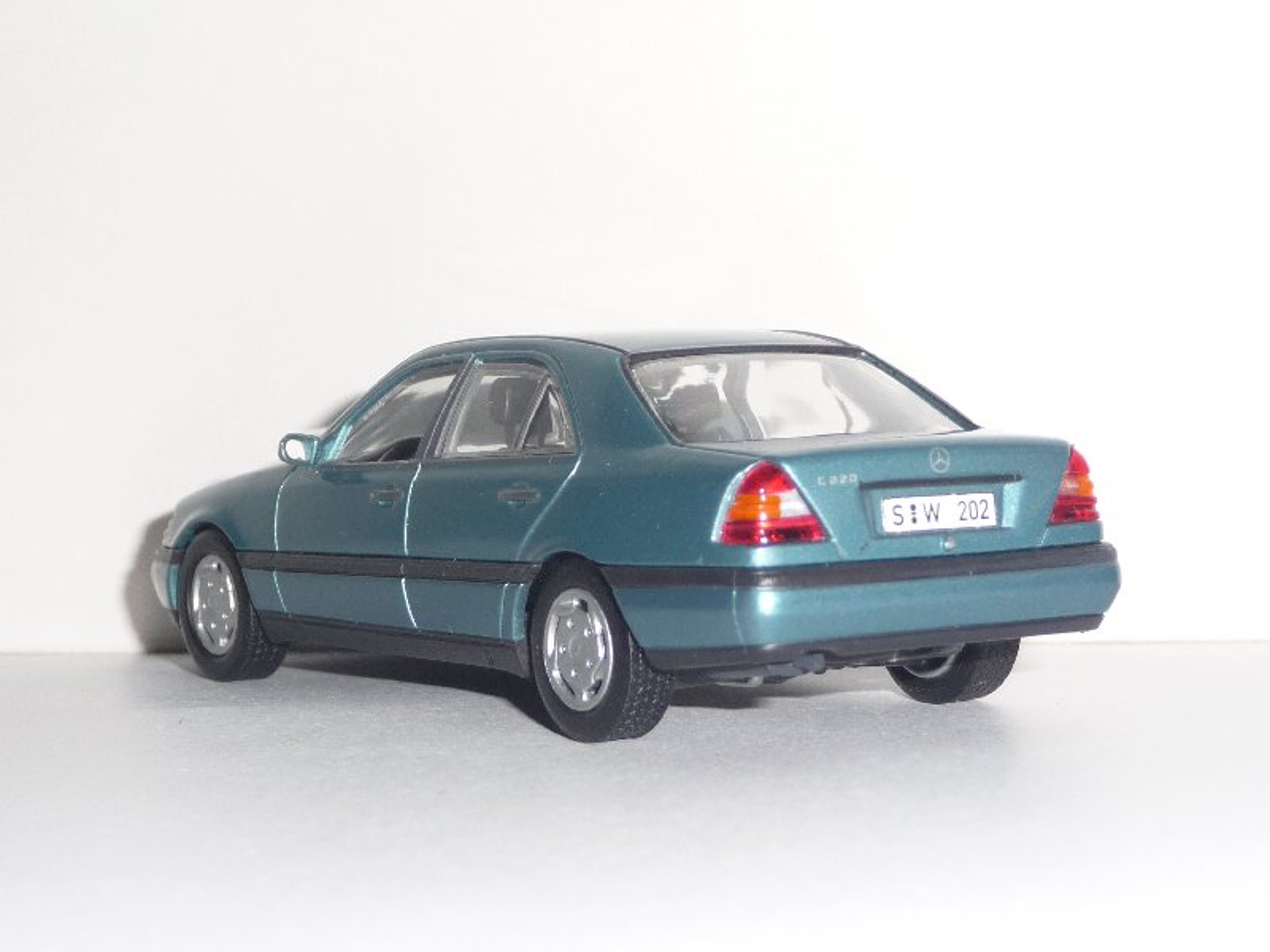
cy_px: 476
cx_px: 635
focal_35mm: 91
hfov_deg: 21.5
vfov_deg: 16.2
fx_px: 3339
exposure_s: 1/30
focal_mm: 11.3
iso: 100
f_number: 4.5
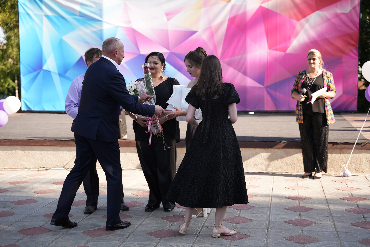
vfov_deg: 22.3
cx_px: 185
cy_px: 124
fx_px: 625
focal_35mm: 61
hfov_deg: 33.0
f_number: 2.8
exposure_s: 1/320
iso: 160
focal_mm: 60.8
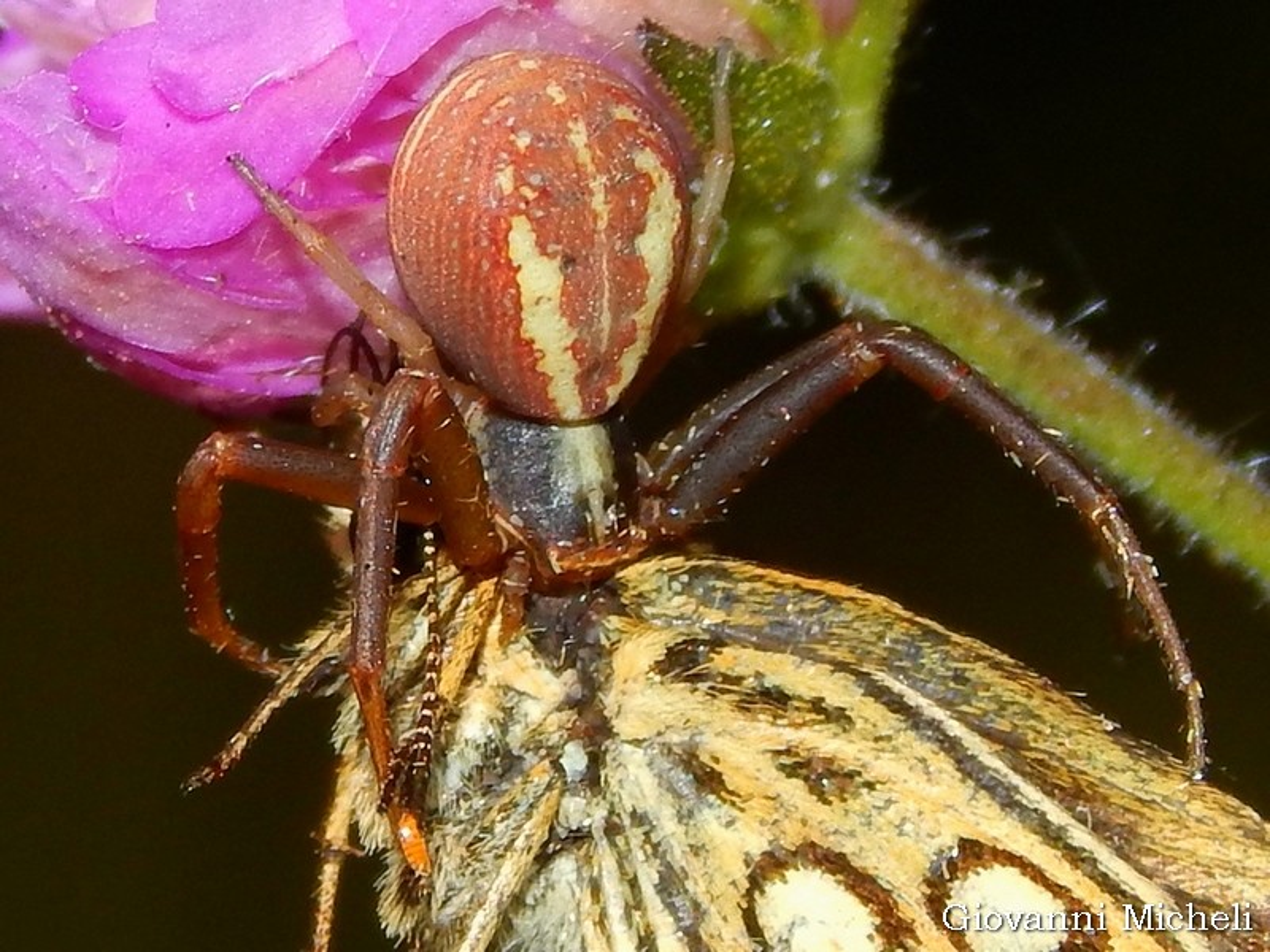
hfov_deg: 13.9
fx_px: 5210
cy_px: 476
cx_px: 635
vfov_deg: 10.4
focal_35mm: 142
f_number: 9.8
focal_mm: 25.3
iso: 125
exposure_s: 1/400
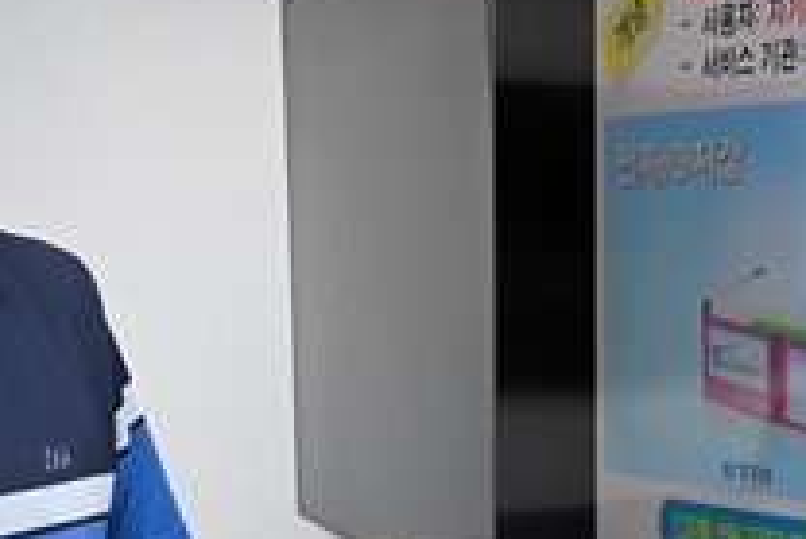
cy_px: 345
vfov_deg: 11.3
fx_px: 2711
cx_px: 527
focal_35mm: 121
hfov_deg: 16.9
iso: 1250
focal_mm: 28
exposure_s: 1/60
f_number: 6.3
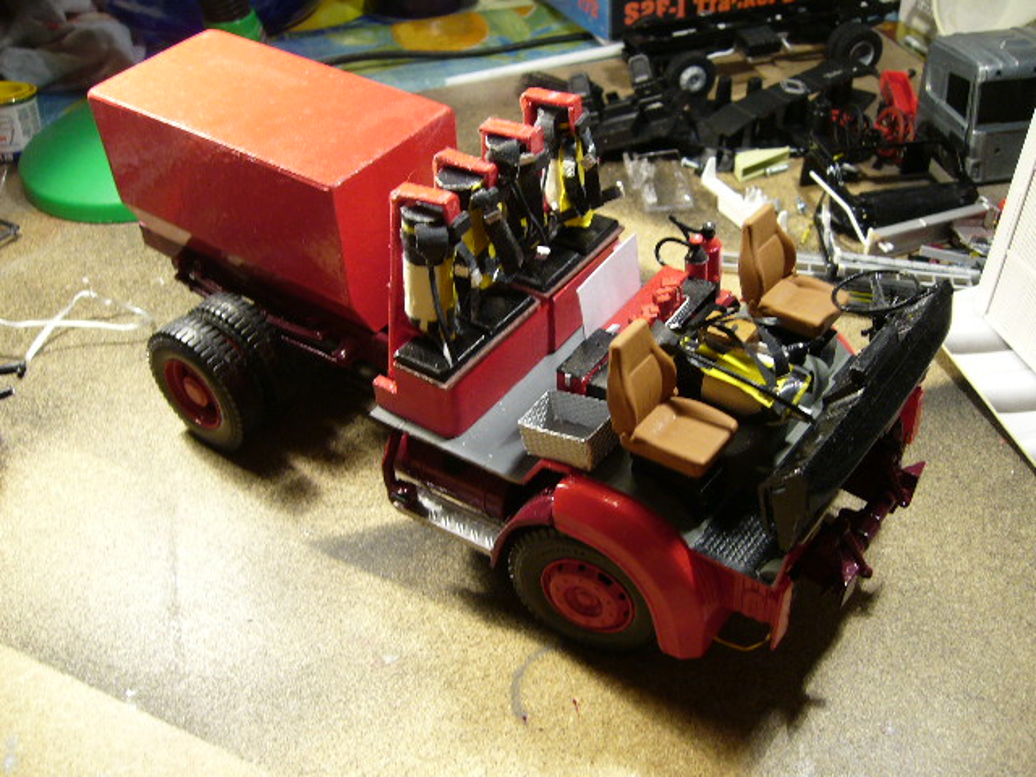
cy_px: 388
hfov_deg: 52.6
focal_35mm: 35
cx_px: 518
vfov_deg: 40.7
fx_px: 1047
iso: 100
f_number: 2.8
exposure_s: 1/8
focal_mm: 5.8
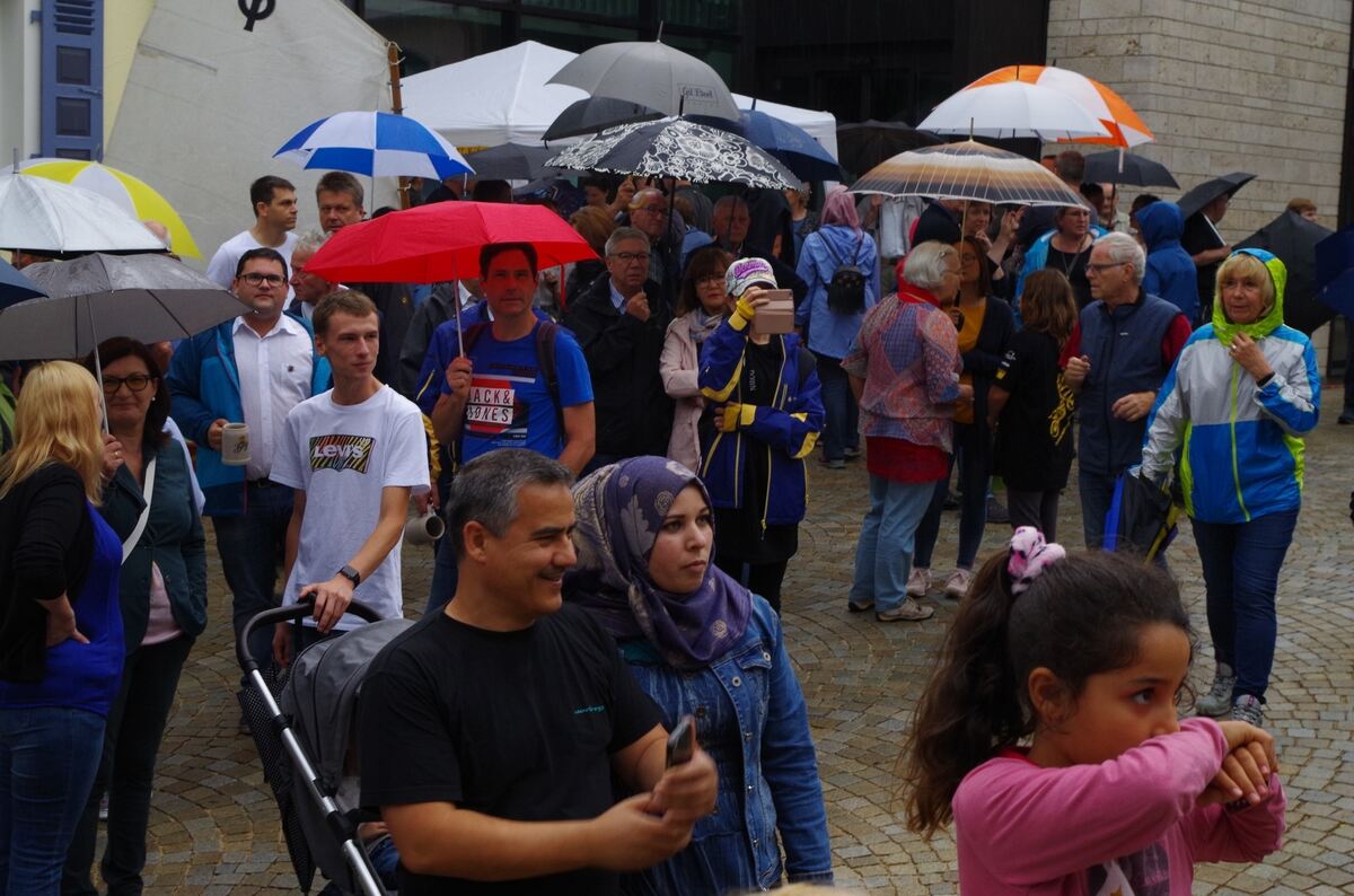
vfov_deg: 25.9
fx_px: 1951
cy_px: 448
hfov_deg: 38.3
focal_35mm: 52
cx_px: 677
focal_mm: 35
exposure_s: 1/60
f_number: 7.1
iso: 800
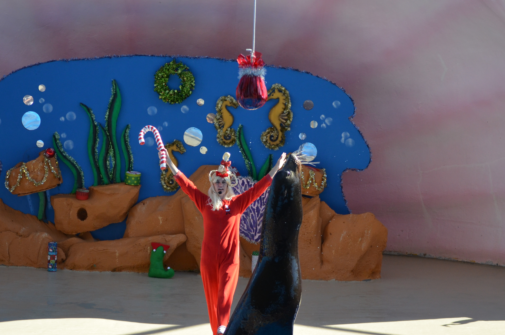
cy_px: 243
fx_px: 2100
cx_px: 248
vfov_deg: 9.1
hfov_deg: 13.7
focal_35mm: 150
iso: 400
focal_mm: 62
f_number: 4.5
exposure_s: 1/1250
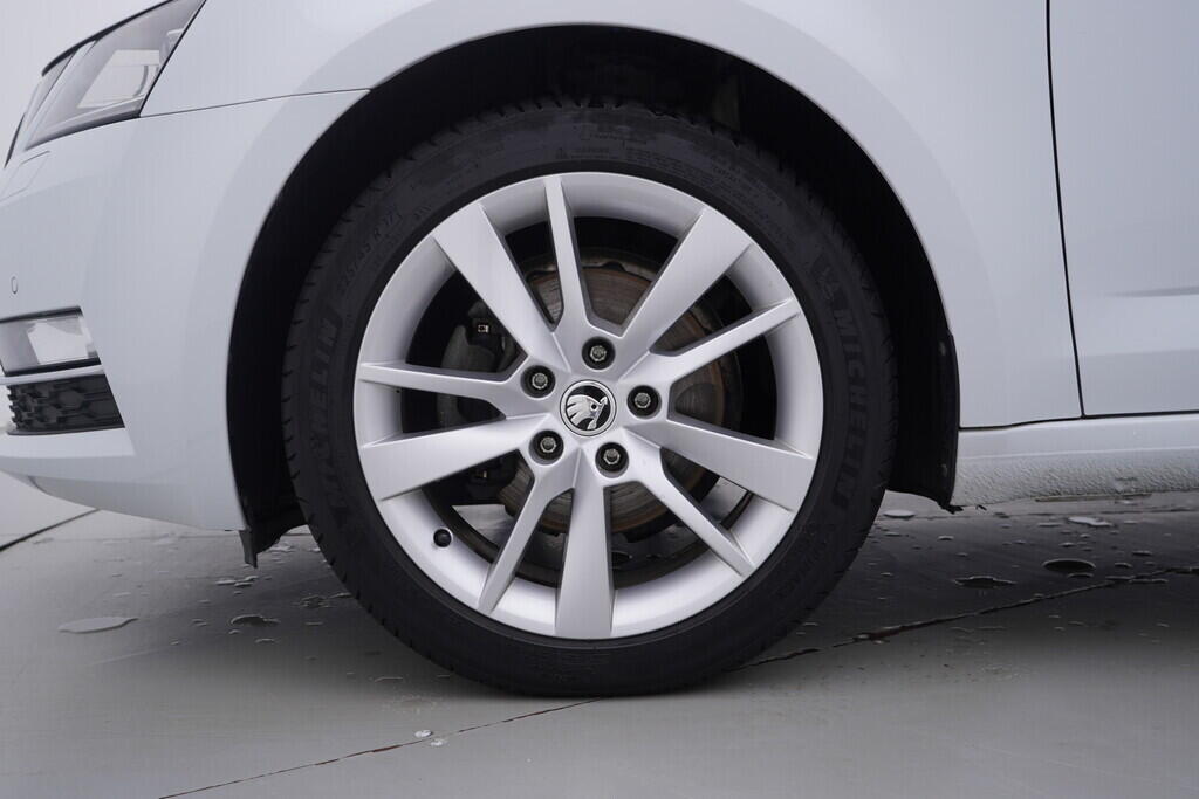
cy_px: 400
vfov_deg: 36.9
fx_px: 1199
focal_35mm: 36
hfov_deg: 53.1
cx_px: 600
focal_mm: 24
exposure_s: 1/80
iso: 125
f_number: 4
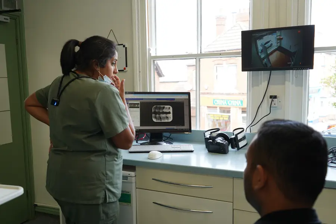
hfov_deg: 61.9
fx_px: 280
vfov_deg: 43.6
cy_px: 112
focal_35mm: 30
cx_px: 168
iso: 100
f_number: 4
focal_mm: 30
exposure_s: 1/60
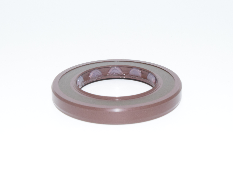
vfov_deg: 17.4
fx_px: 572
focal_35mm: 85
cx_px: 118
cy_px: 87
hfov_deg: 23.0
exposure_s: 1/60
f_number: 36
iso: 1600
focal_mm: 52
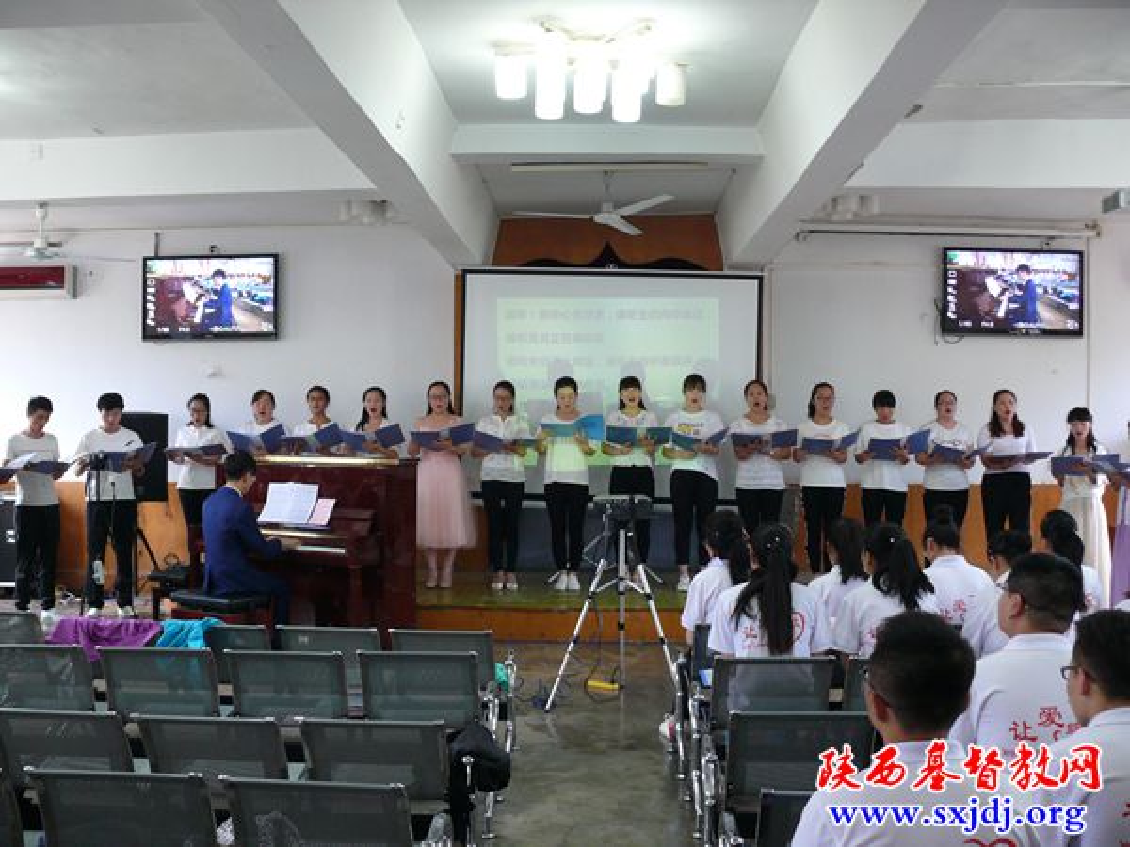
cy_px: 424
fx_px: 1143
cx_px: 565
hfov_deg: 52.6
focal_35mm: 35
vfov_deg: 40.7
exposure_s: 1/20
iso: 200
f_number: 2.8
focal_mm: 7.4
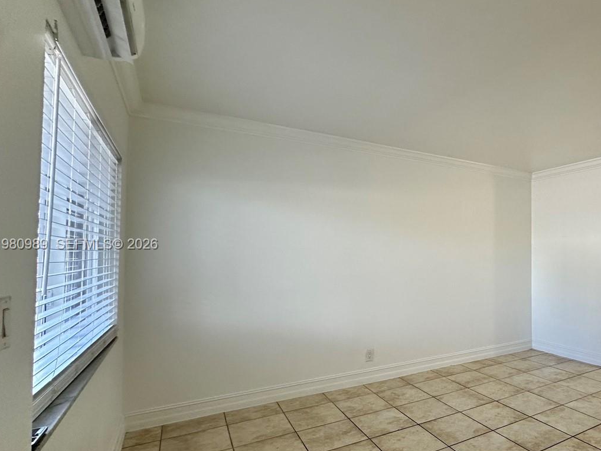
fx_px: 382
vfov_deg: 61.0
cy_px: 245
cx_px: 446
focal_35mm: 22
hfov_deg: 71.5
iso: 200
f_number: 2.2
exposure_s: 1/120
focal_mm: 2.22
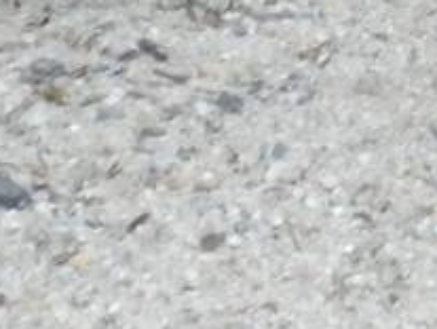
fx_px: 25659
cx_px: 1575
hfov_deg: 1.0
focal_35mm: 2029
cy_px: -614
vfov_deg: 0.7
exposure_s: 1/60
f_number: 5.2
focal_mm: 46.7
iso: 400
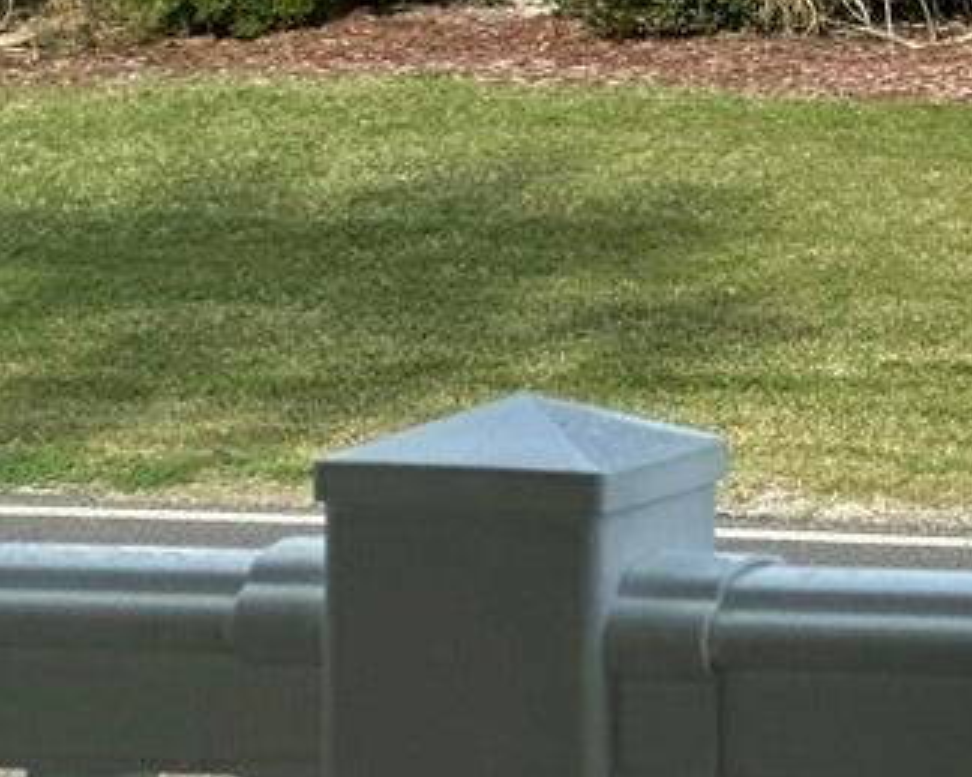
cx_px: 1850
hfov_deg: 6.0
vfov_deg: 4.9
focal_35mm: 317
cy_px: -297
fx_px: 9117
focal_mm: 9
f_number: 2.8
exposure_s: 1/457
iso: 32
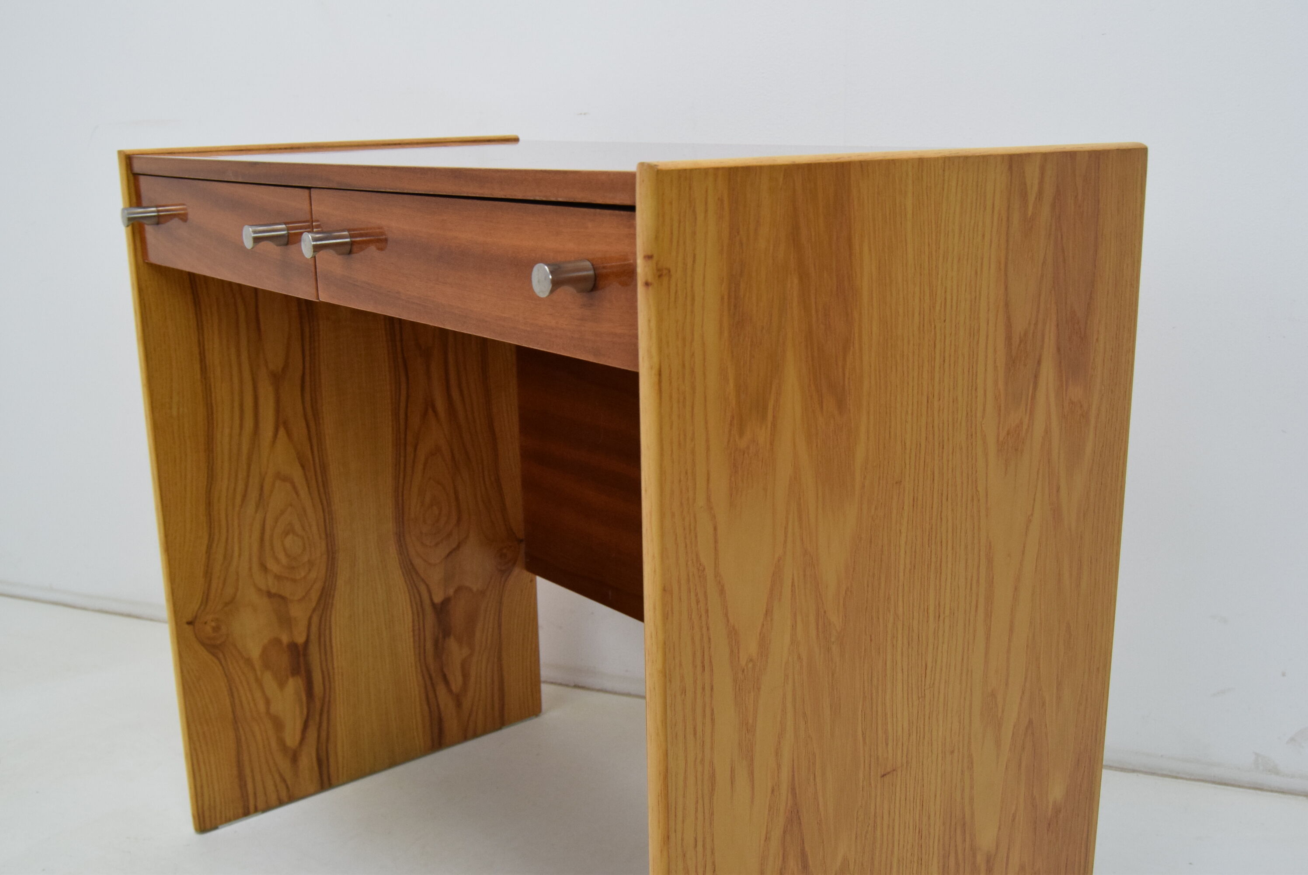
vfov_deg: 36.9
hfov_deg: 53.1
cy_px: 438
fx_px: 1309
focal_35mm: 36
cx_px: 654
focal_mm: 24
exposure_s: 1/200
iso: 1600
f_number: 7.1
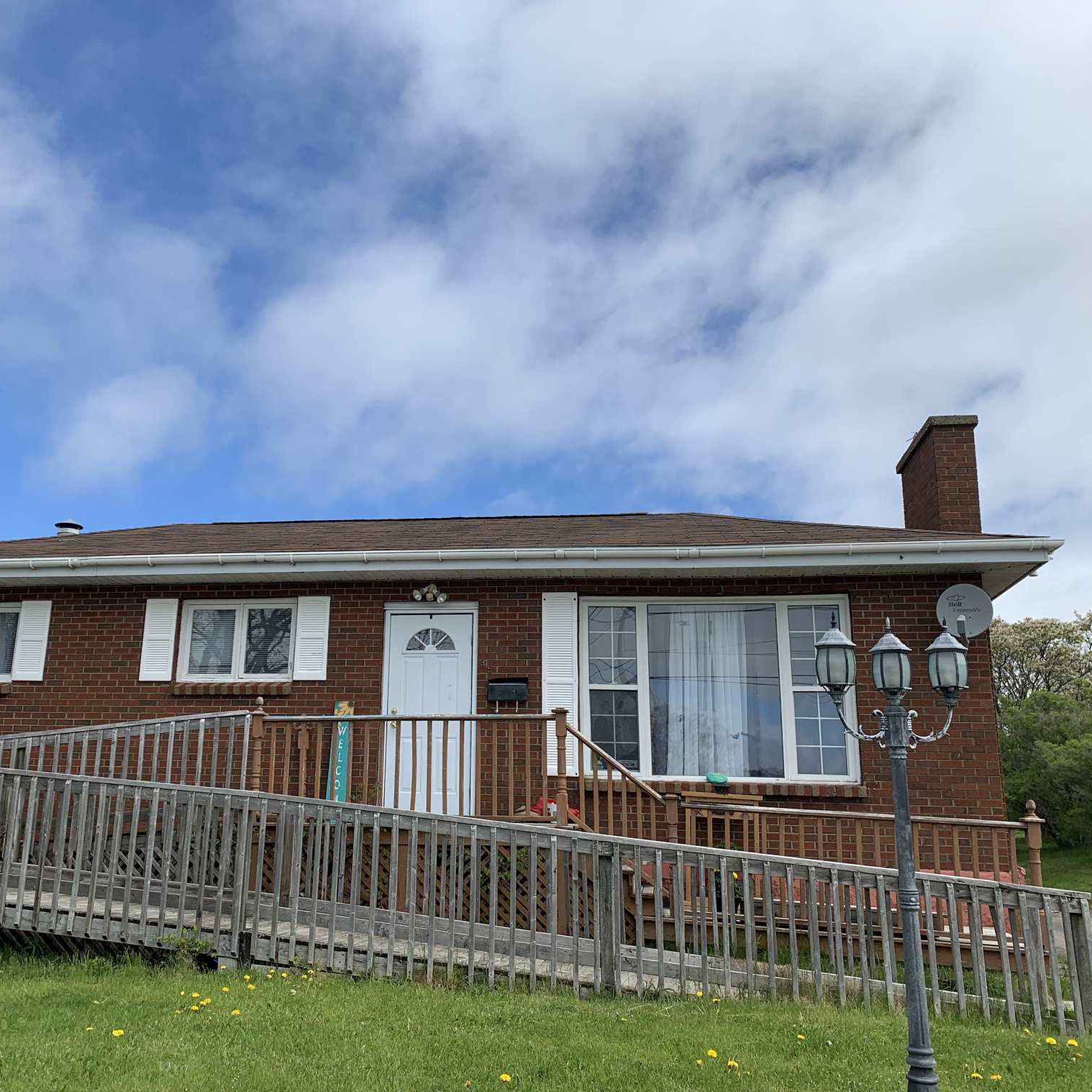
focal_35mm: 31
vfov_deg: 52.5
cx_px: 421
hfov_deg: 52.1
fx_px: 1106
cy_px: 547
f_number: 1.8
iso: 25
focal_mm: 4.25
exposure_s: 1/2915
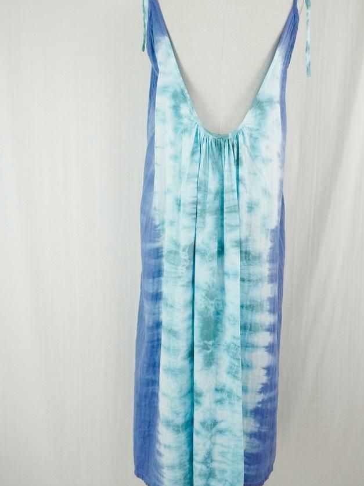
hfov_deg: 37.6
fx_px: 533
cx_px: 209
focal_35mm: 38
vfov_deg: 48.9
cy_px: 213
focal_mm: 20
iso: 6400
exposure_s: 1/800
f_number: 5.6
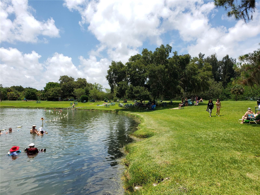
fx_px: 195
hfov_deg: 67.3
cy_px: 98
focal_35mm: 26
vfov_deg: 53.1
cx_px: 130
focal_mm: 4.3
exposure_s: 1/1761
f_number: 2.4
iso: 50
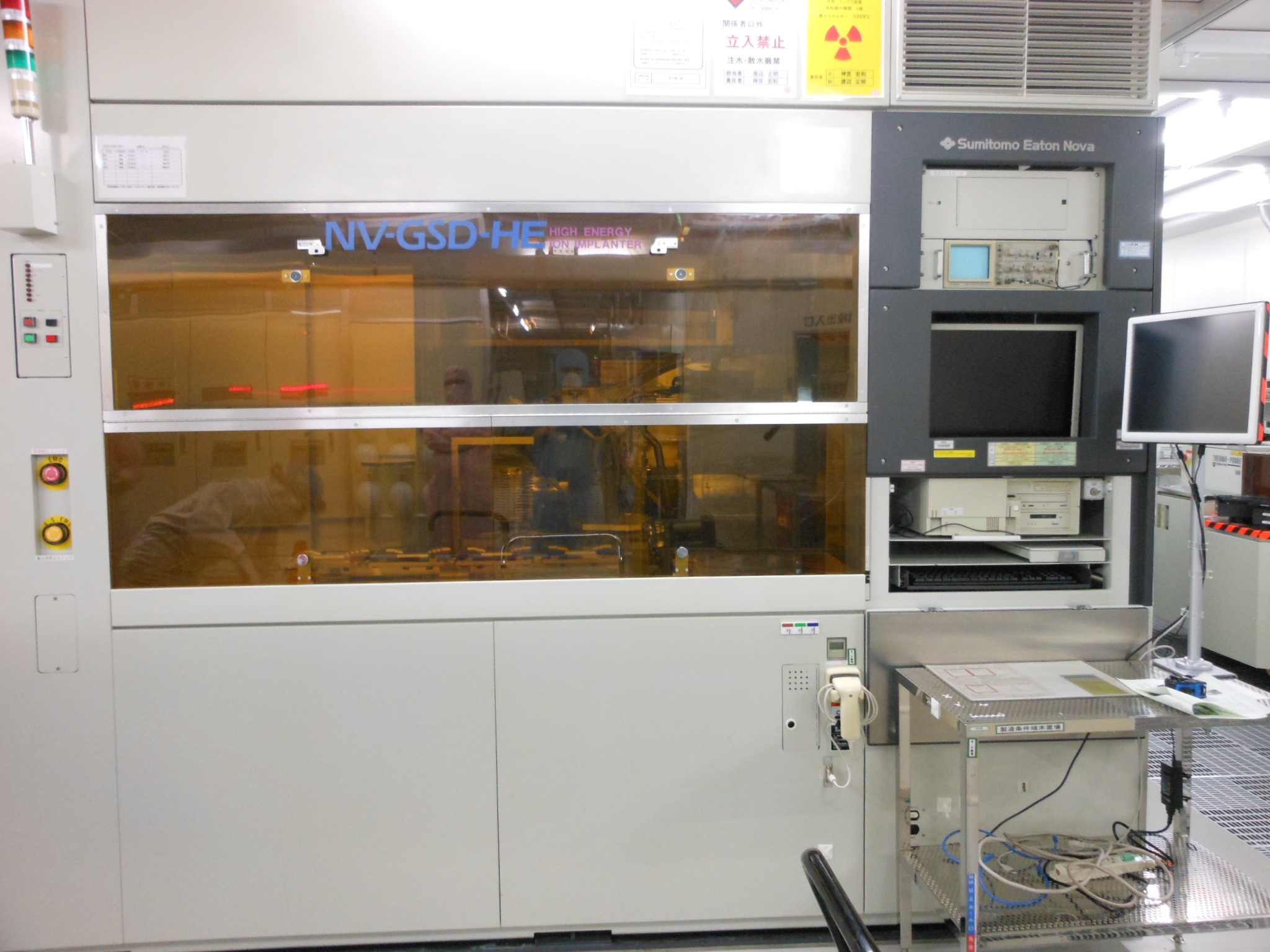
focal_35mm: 28
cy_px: 476
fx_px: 1027
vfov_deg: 49.7
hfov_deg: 63.4
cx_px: 635
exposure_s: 1/25
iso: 400
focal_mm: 5
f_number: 3.7
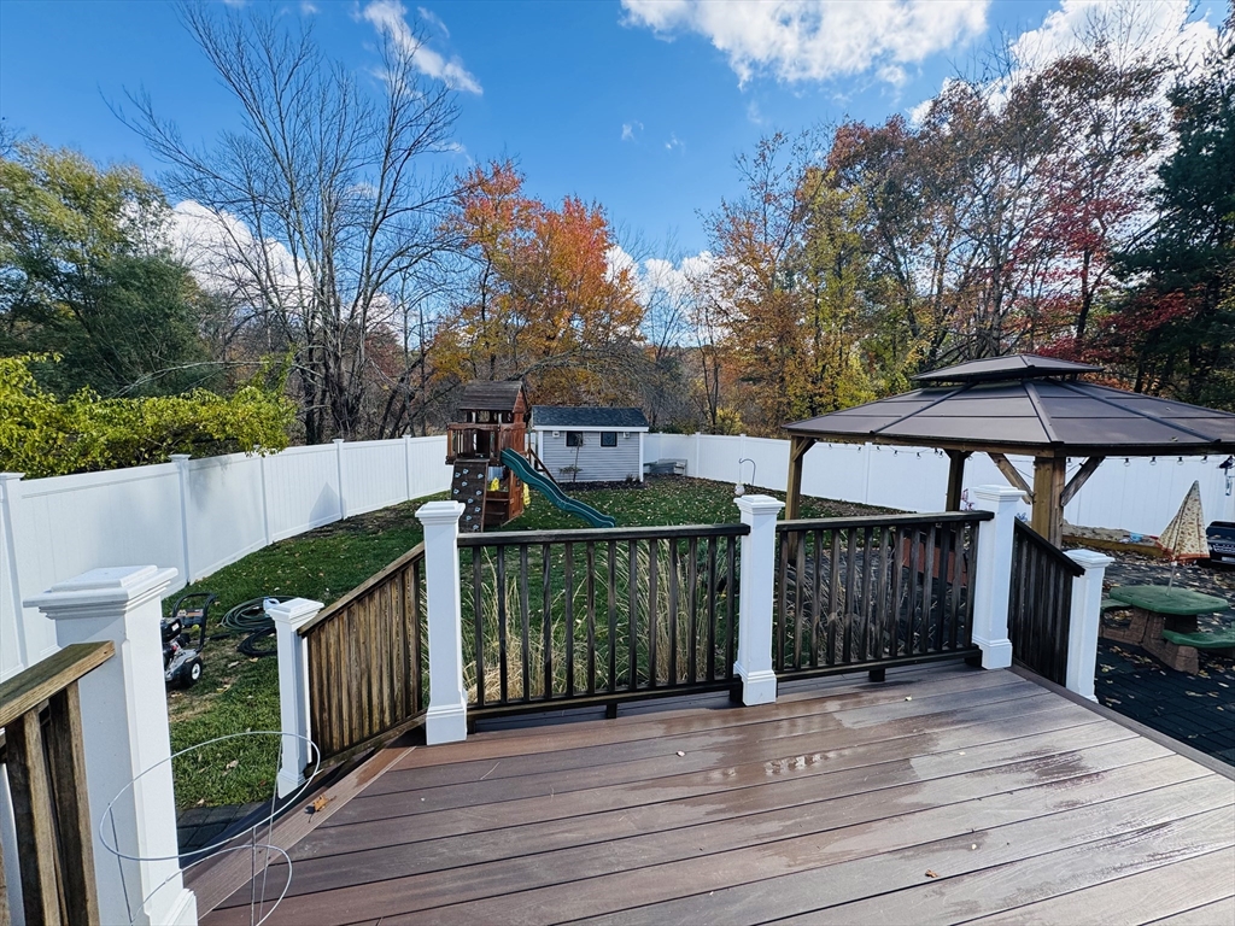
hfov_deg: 102.1
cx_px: 618
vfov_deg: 85.7
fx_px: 499
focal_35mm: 14
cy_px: 463
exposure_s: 1/459
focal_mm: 2.22
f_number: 2.2
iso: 40
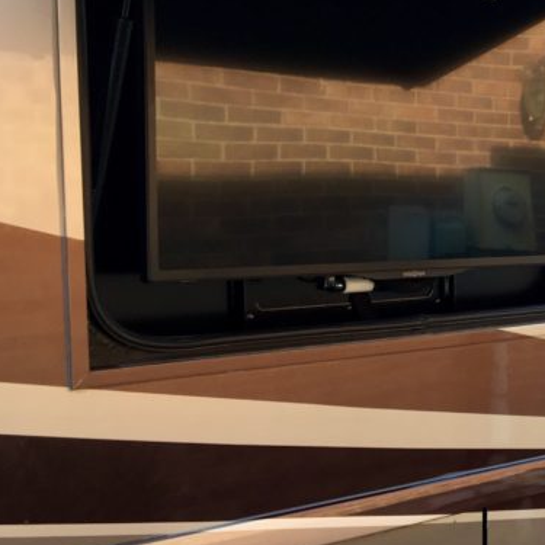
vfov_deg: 24.7
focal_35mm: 70
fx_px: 1247
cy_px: 275
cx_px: 666
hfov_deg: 22.6
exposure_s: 1/120
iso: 32
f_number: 2.2
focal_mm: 4.15
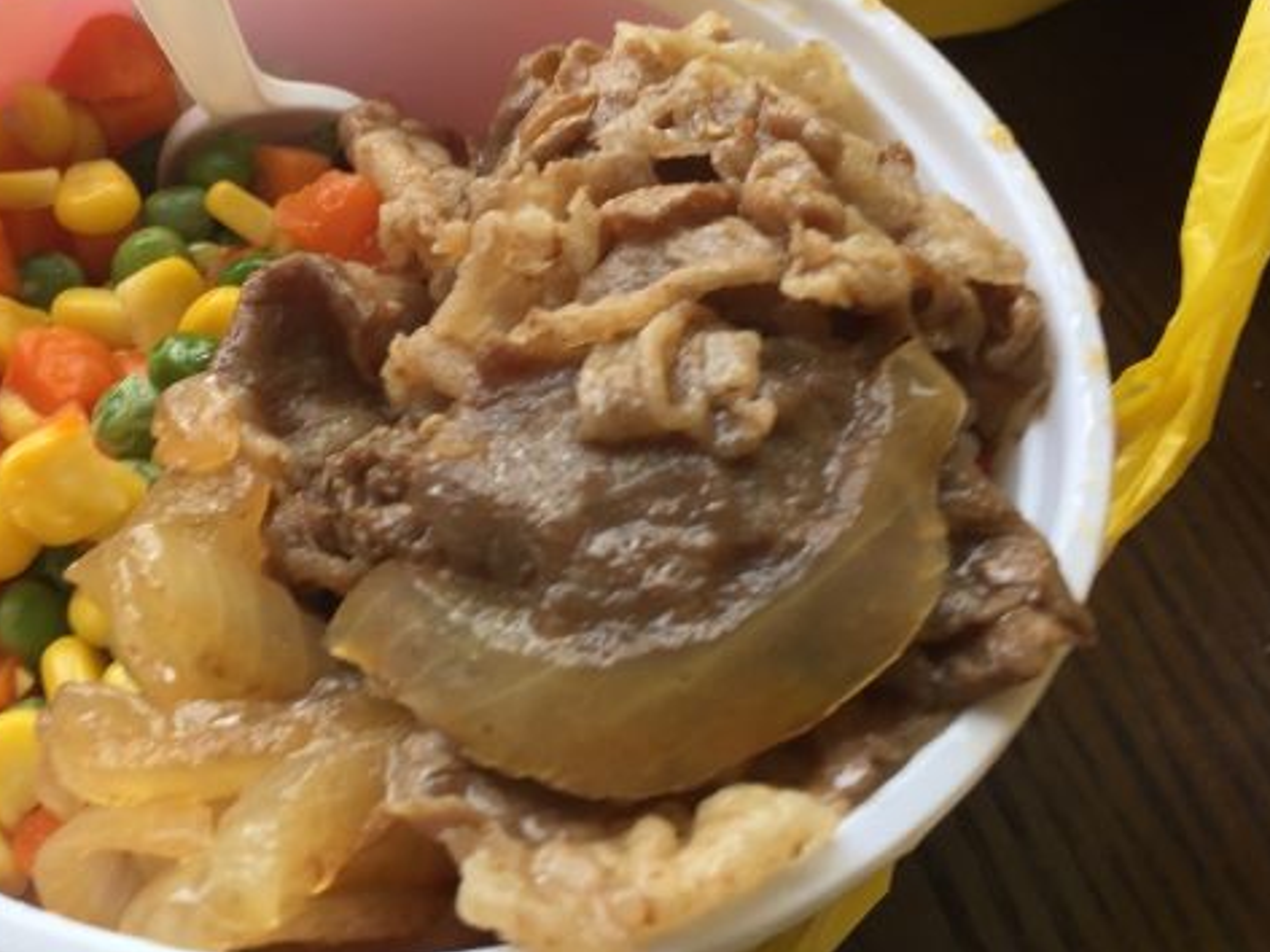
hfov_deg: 42.7
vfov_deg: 33.6
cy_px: 459
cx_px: 342
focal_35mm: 43
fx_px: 1578
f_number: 2.2
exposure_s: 1/50
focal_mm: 4.15
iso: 40
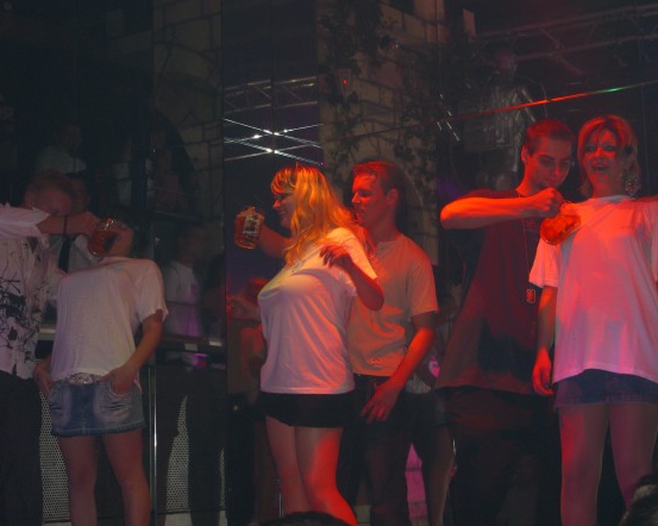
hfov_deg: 26.4
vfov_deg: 21.3
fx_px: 1402
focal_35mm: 72
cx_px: 324
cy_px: 259
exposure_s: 1/60
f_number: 4
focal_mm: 14.2
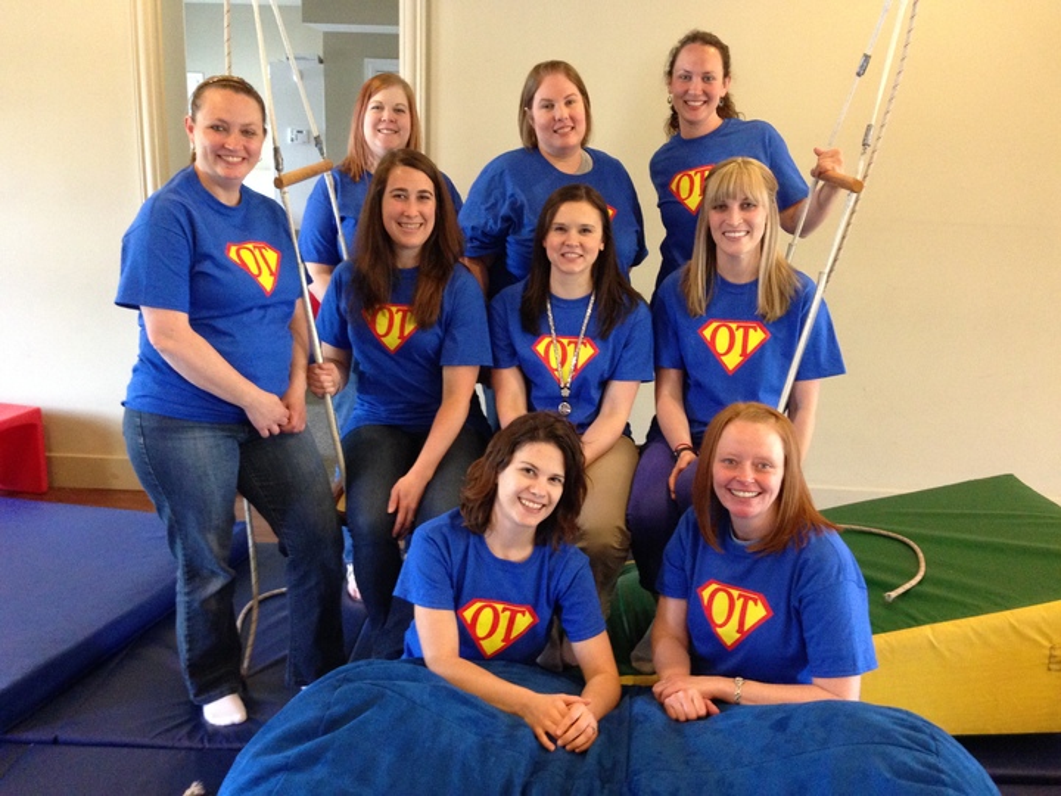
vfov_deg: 42.9
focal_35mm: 33
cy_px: 398
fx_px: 1011
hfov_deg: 55.4
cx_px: 530
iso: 320
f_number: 2.4
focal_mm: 4.12
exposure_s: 1/20
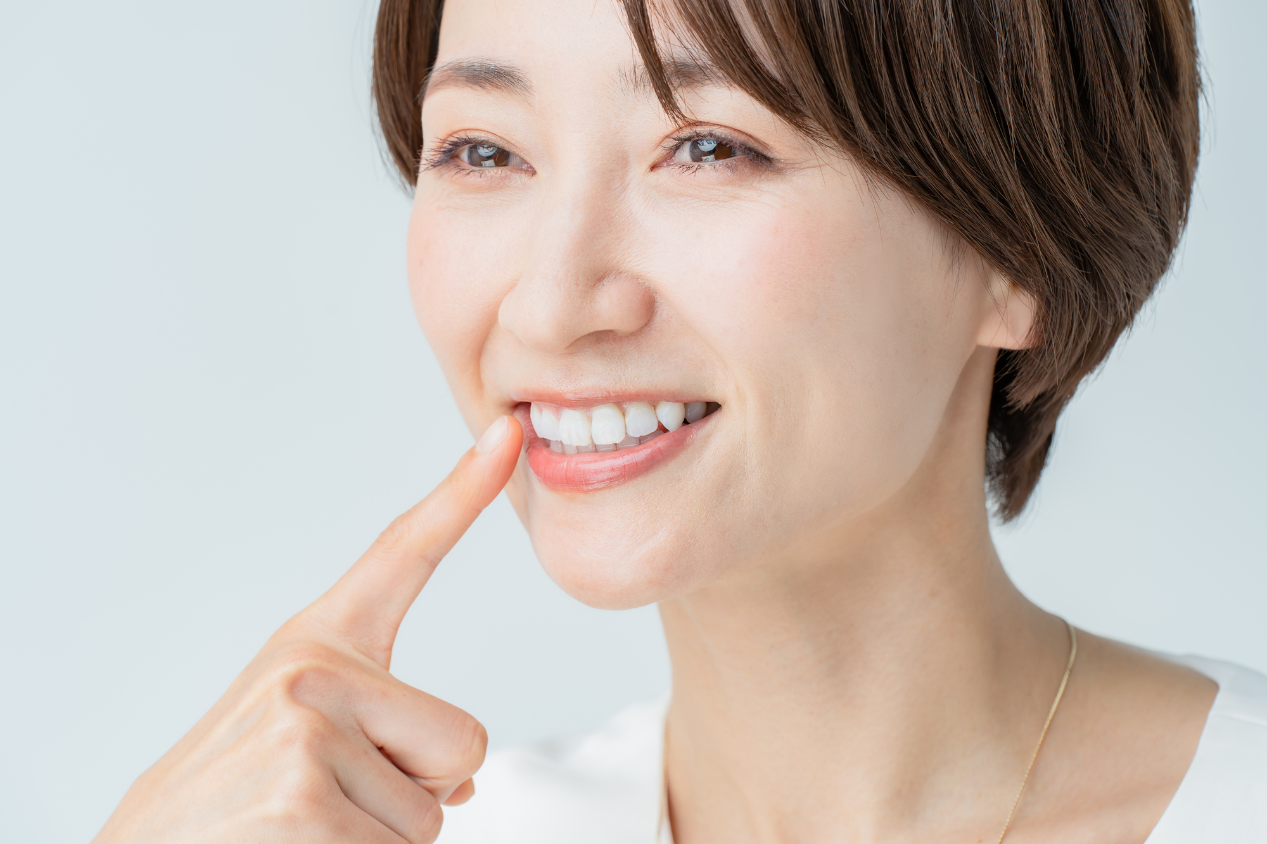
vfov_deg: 7.6
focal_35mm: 180
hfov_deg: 11.4
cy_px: 422
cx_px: 634
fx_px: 6334
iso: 100
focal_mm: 180
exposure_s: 1/125
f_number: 8
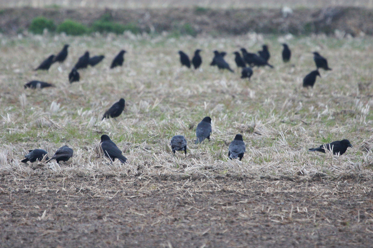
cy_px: 124
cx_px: 186
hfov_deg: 3.4
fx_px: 6214
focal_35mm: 600
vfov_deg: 2.3
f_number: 5.6
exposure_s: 1/250
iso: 1600
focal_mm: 400
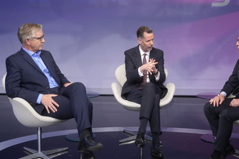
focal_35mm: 55
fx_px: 365
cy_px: 67
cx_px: 134
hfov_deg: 36.2
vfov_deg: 24.5
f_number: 2.2
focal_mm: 30
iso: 640
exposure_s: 1/200
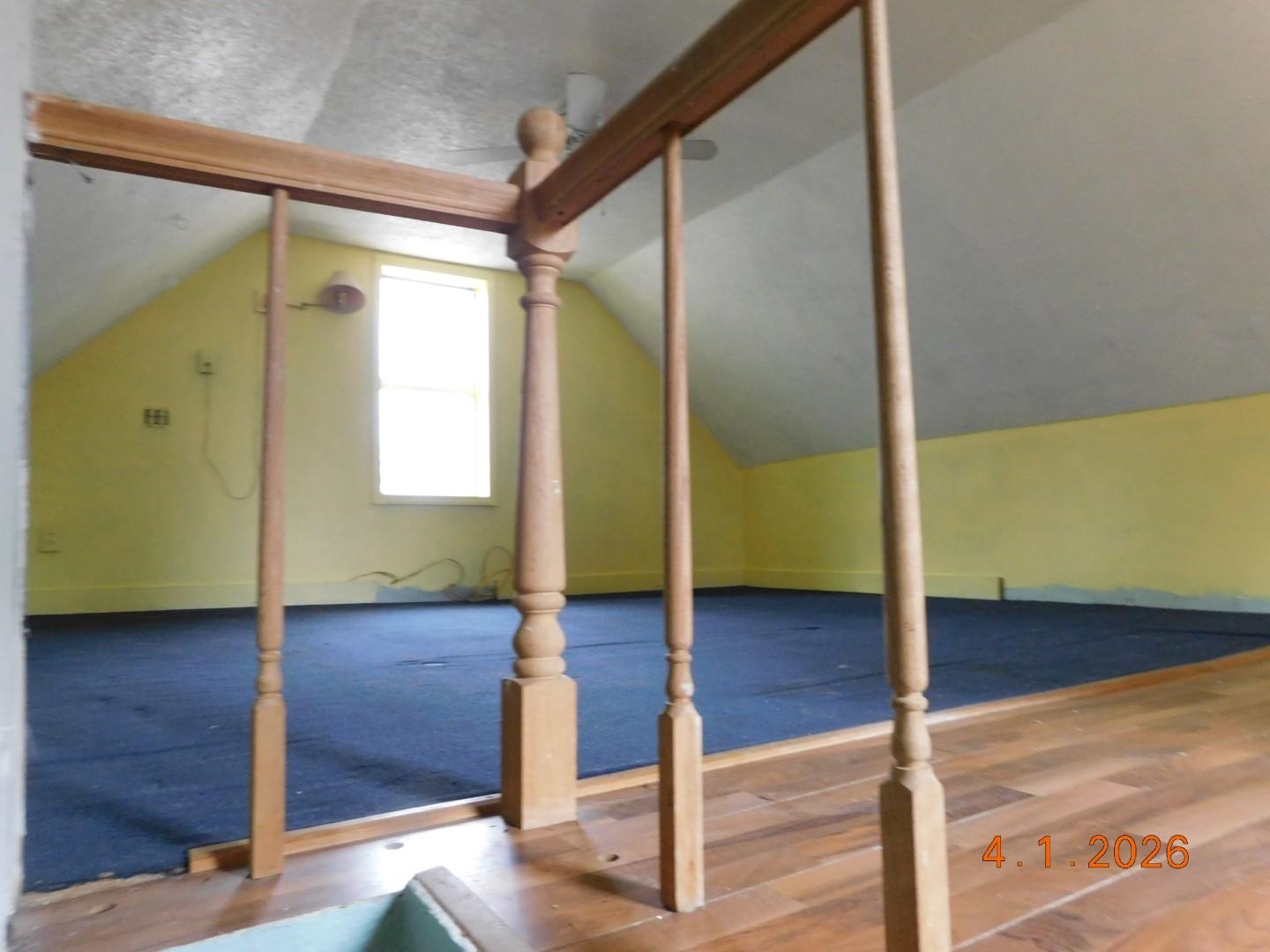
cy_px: 476
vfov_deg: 58.9
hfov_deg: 73.9
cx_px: 635
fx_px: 844
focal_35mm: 23
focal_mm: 4
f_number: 3
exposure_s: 1/25
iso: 400
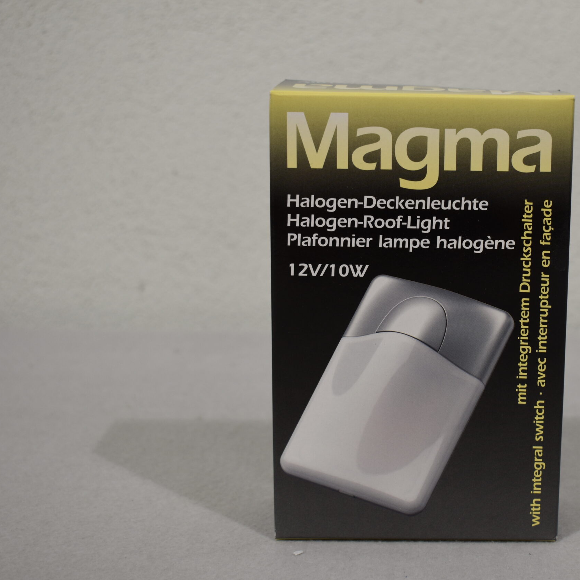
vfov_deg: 27.7
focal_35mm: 62
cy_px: 287
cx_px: 437
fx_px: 1175
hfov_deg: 27.3
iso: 360
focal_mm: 32
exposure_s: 1/125
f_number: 5.6
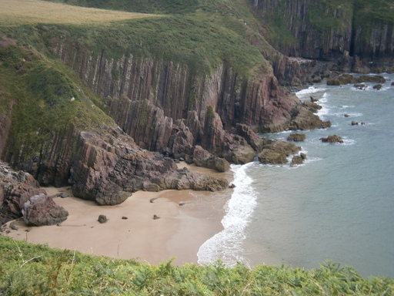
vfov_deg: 30.9
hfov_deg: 40.4
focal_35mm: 47
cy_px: 148
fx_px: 535
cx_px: 197
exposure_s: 1/80
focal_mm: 8.3
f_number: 9.7
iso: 80
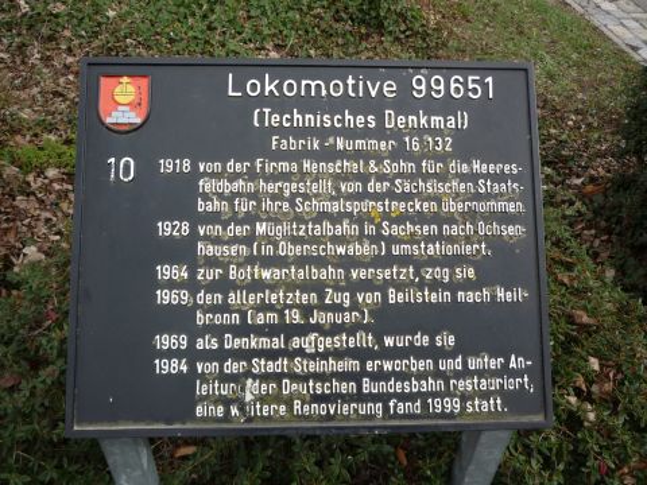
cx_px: 324
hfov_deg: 56.8
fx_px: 598
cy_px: 242
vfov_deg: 44.2
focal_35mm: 32
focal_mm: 5.2
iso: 100
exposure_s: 1/320
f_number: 4
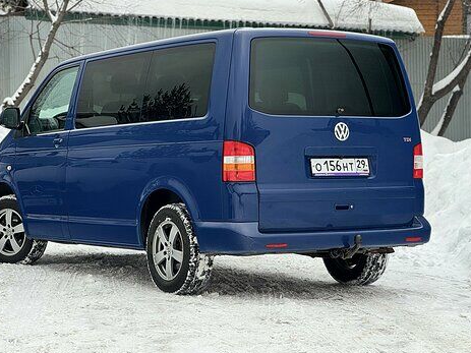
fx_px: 1238
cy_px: 159
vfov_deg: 16.2
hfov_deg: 21.5
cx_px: 201
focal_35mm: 91
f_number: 2.8
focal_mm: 9
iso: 25
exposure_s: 1/115
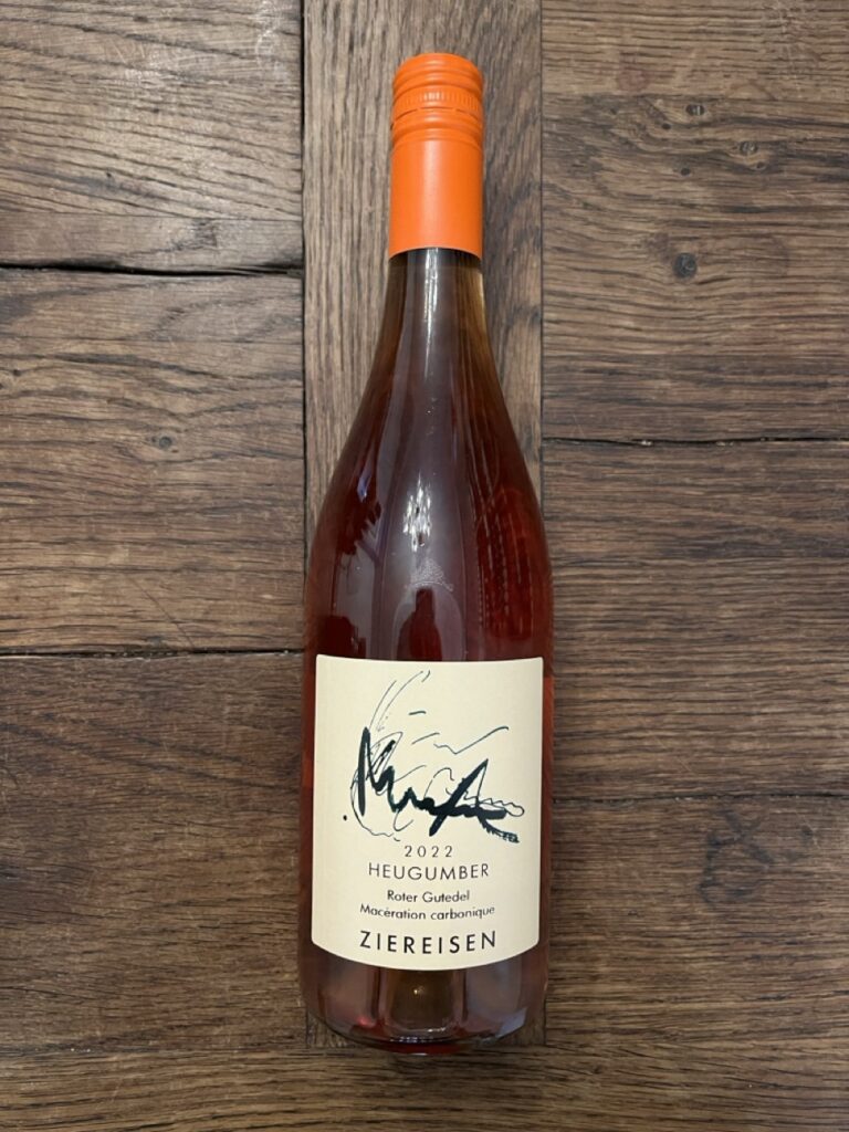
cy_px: 566
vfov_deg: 67.3
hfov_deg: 53.1
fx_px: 850
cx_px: 424
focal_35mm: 26
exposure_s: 1/50
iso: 400
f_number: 1.6
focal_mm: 5.1
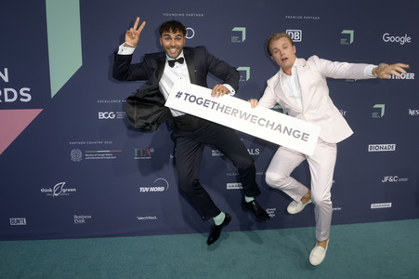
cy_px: 140
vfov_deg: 53.1
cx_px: 210
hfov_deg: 73.8
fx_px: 279
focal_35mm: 24
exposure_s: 1/250
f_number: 10
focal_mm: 24
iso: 400
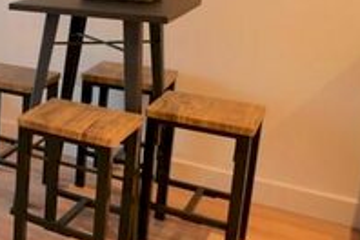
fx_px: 530
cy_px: 17
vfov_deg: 24.7
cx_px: -204
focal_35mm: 53
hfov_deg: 25.7
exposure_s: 1/6
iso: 100
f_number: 3.5
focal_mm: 10
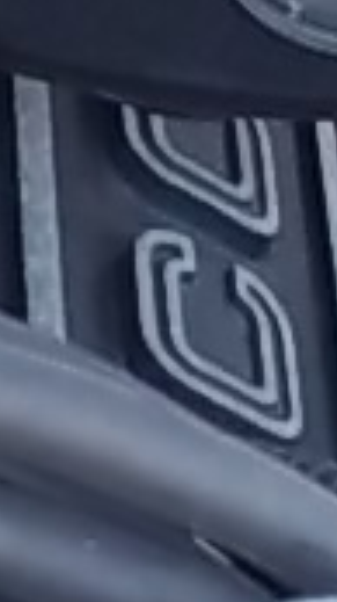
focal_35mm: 291
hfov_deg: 4.1
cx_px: -195
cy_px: 1430
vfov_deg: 7.0
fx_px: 4634
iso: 80
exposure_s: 1/30
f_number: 3.1
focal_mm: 6.5
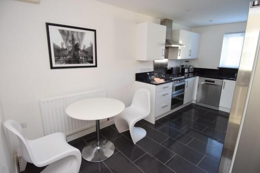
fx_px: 130
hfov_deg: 90.0
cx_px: 130
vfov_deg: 67.5
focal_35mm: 18
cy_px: 86
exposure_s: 1/60
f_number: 4
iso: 1400
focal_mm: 12
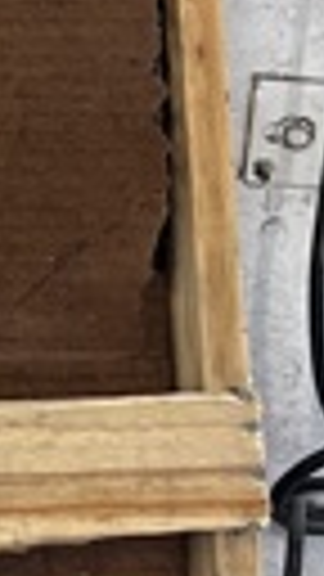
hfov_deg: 7.0
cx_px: -936
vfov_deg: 14.9
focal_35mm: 135
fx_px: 2062
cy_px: -243
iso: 100
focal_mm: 5.7
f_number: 1.5
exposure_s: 1/60
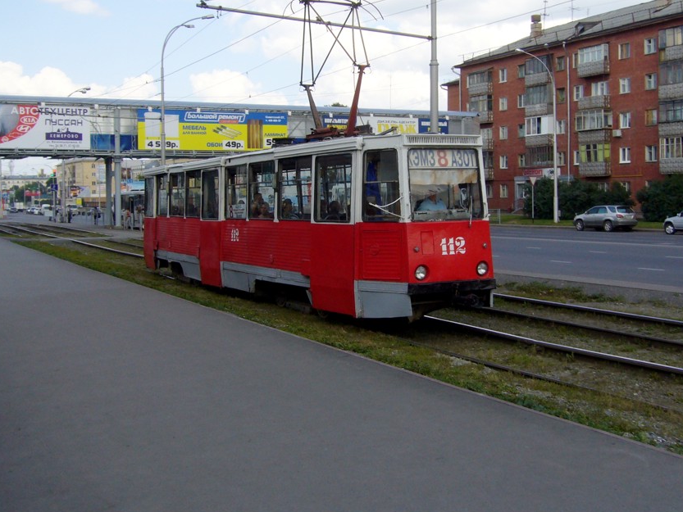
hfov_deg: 43.8
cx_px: 350
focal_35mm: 43
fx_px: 849
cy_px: 209
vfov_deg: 33.5
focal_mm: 5.8
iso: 80
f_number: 5.6
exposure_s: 1/250
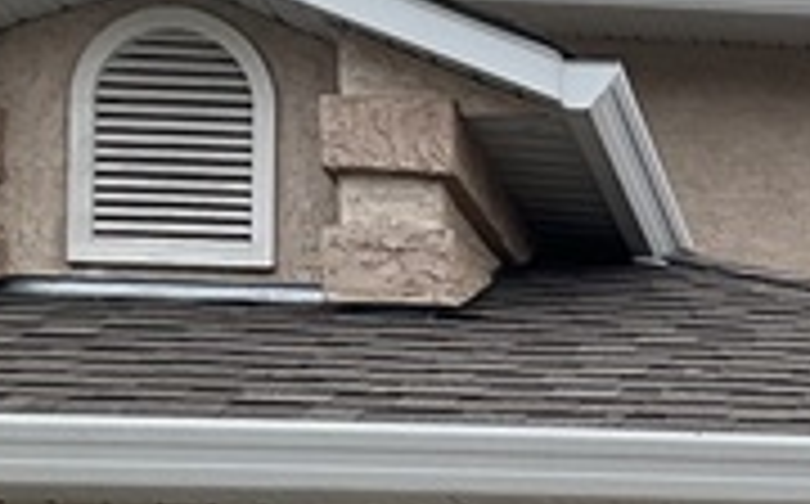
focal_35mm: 137
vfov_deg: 8.9
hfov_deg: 13.3
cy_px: 1066
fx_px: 3021
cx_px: 1588
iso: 20
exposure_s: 1/153
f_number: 1.8
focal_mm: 3
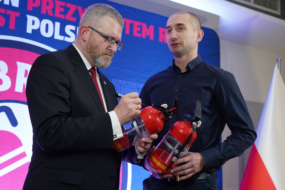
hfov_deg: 42.7
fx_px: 364
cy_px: 95
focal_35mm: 46
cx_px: 142
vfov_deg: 29.3
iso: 1600
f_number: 4.5
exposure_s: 1/125
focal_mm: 46
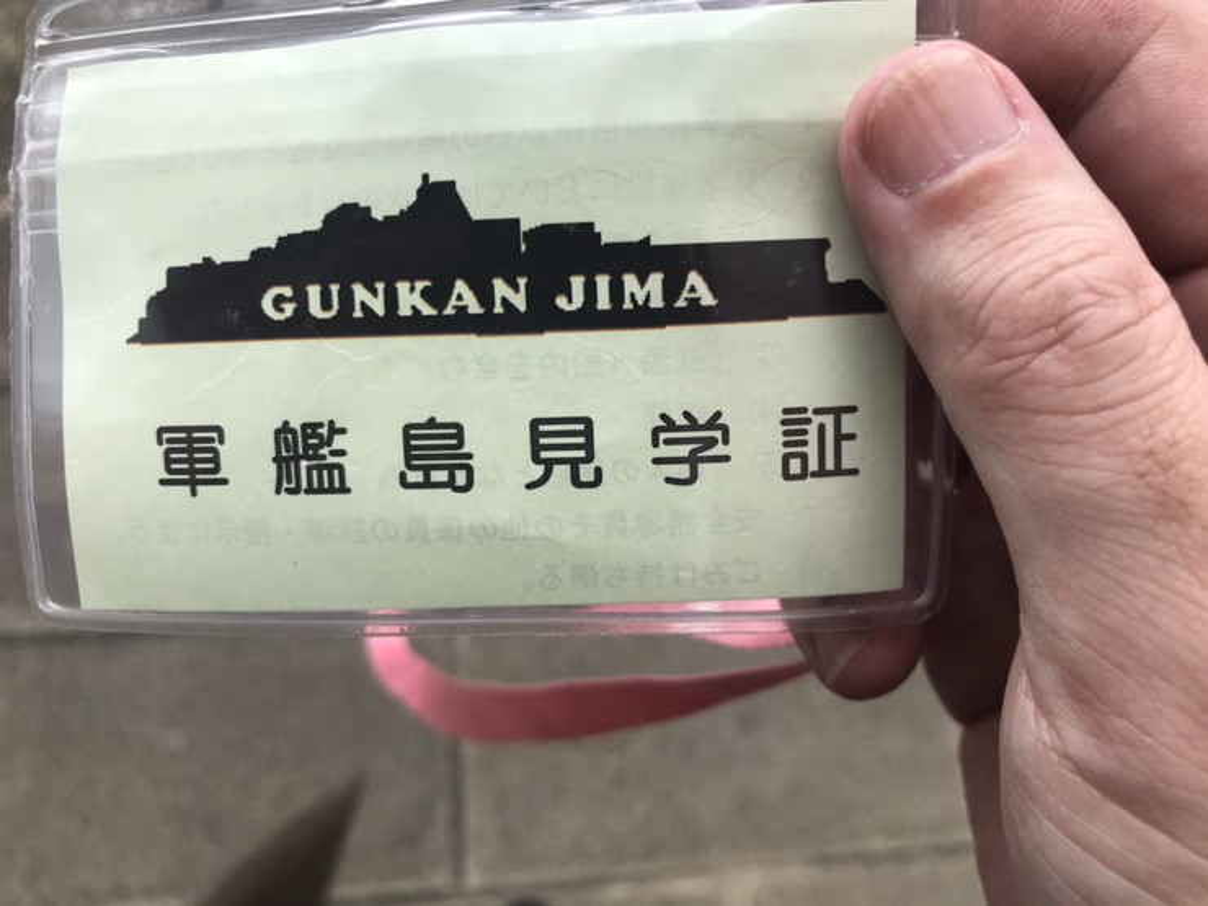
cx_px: 604
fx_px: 977
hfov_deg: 63.4
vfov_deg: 49.7
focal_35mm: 28
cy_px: 453
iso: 20
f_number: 1.8
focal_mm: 3.99
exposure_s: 1/660
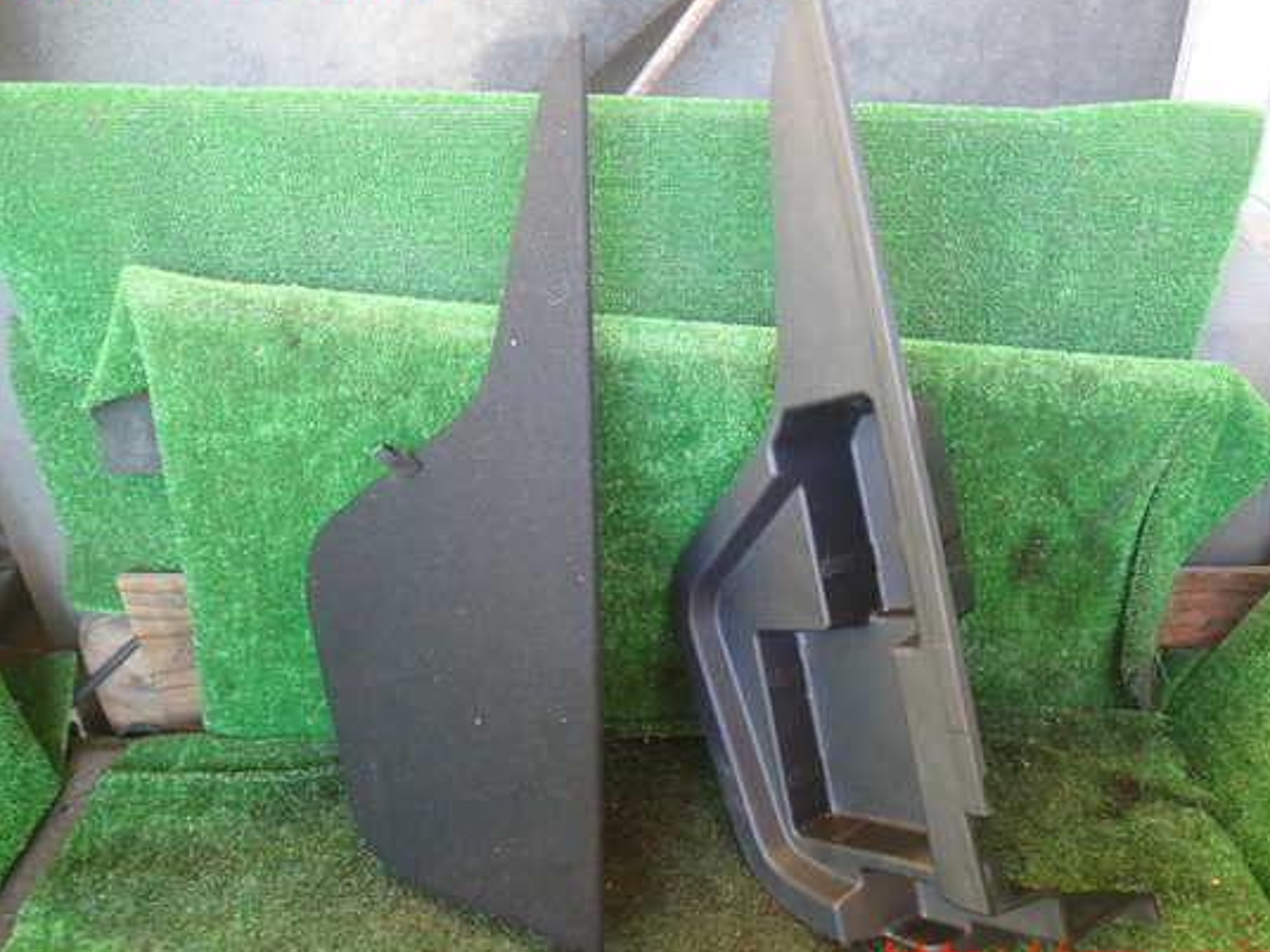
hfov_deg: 63.3
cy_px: 462
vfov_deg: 49.7
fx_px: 1027
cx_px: 708
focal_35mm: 28
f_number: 2
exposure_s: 1/30
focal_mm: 4.5
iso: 200
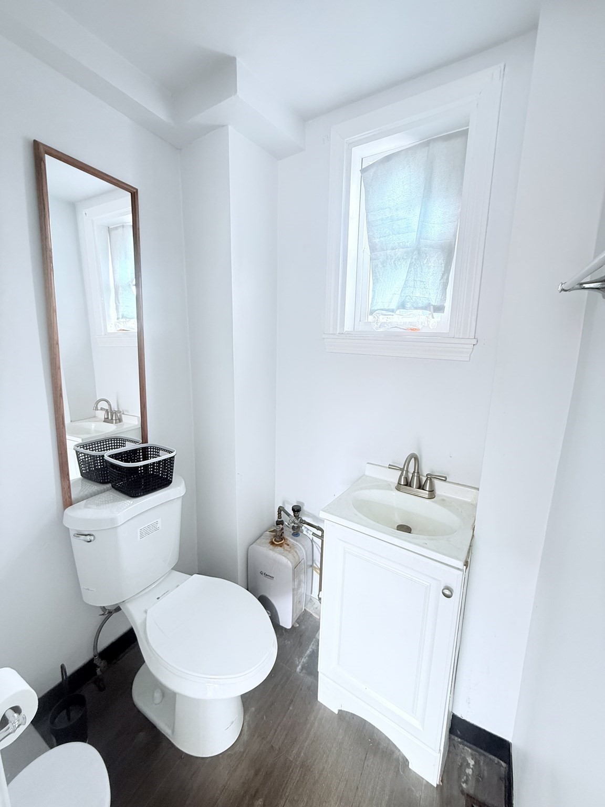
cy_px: 404
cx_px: 302
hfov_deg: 85.7
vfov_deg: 102.1
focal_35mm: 14
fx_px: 326
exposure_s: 1/65
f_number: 2.2
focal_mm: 2.22
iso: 320
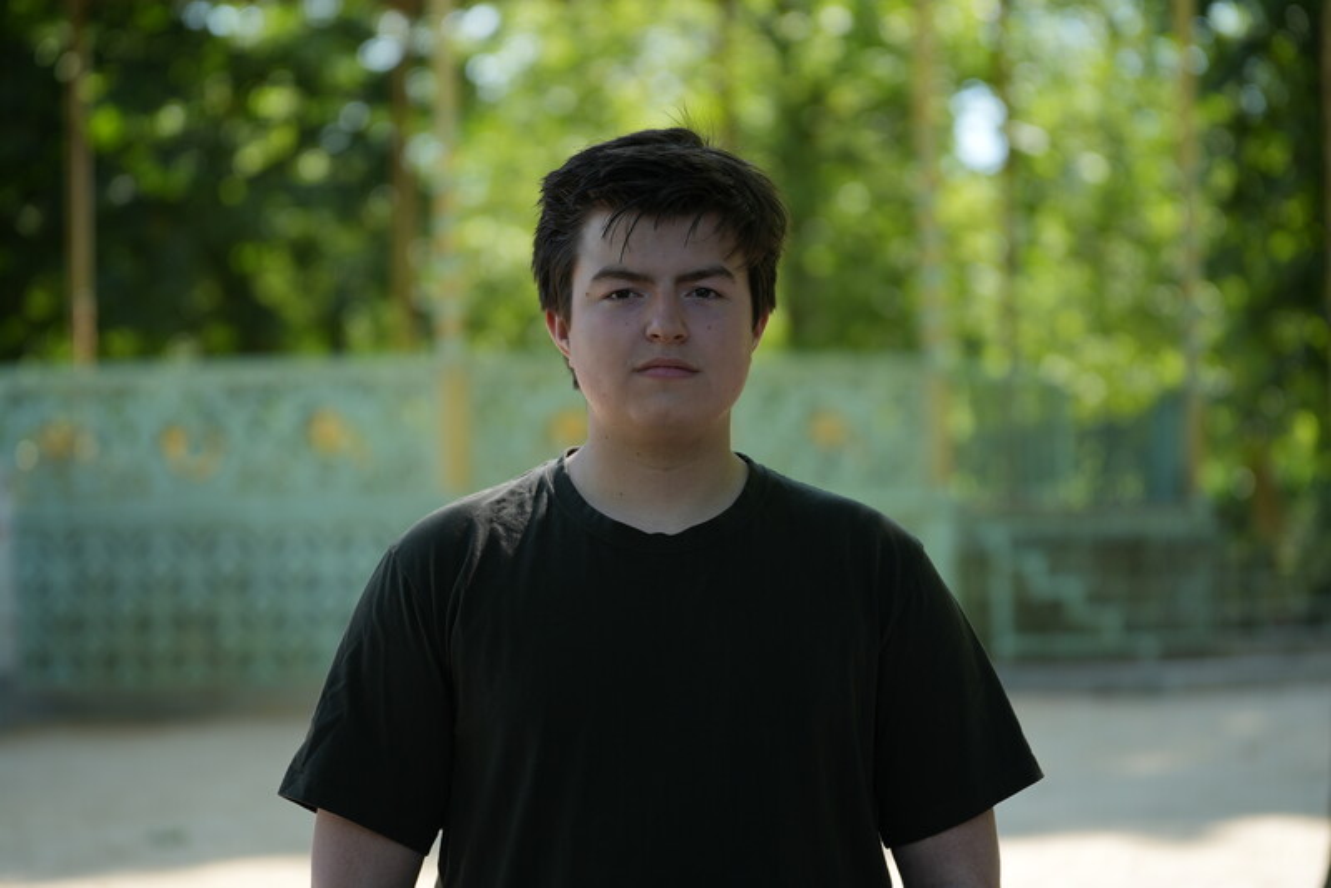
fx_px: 3181
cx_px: 666
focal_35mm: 86
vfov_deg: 15.9
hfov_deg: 23.6
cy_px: 444
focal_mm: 86
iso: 100
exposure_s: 1/500
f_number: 2.8
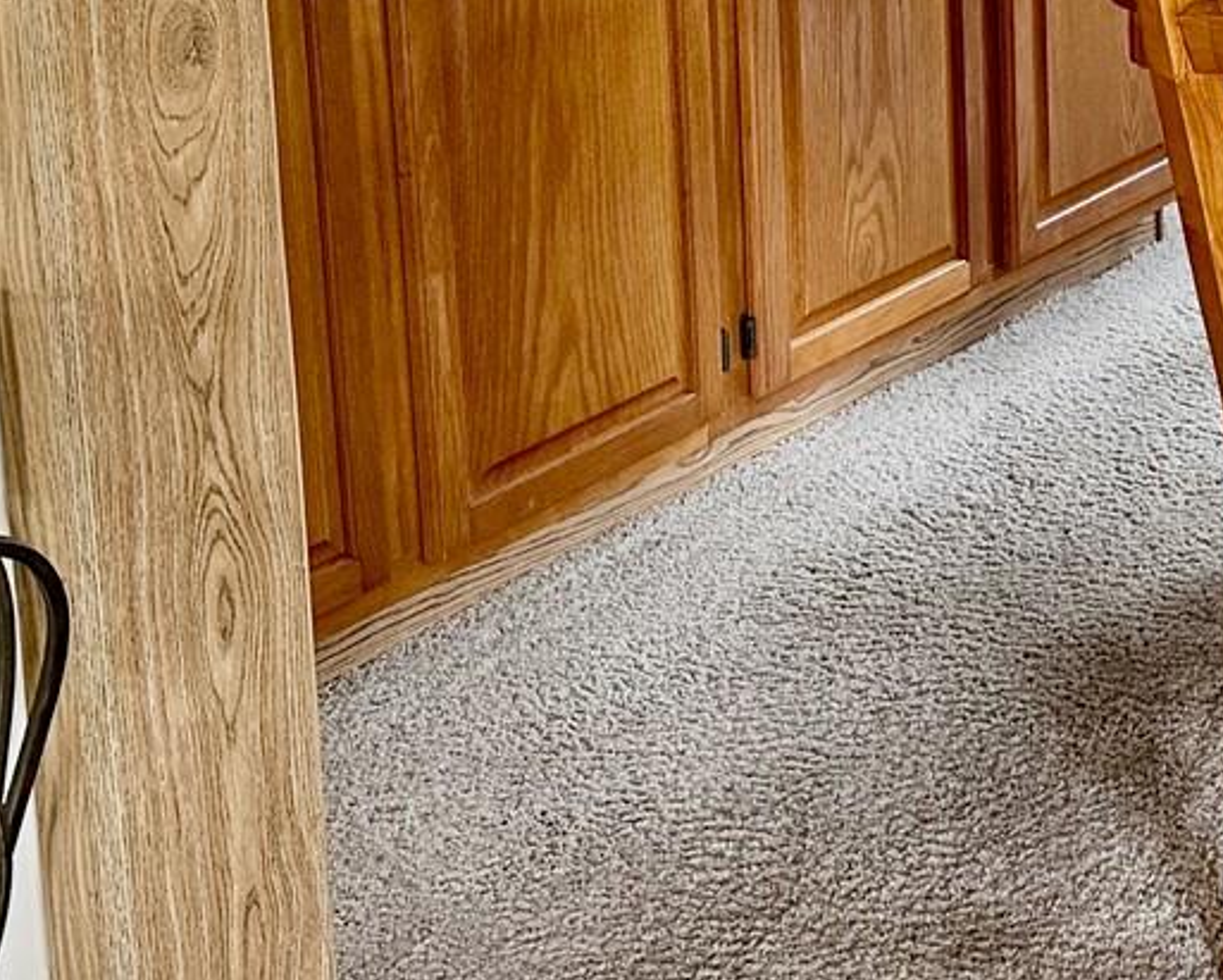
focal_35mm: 73
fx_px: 2644
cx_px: 1404
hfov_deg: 24.1
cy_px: -256
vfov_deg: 19.5
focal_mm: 6.86
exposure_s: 1/121
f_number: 1.78
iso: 200
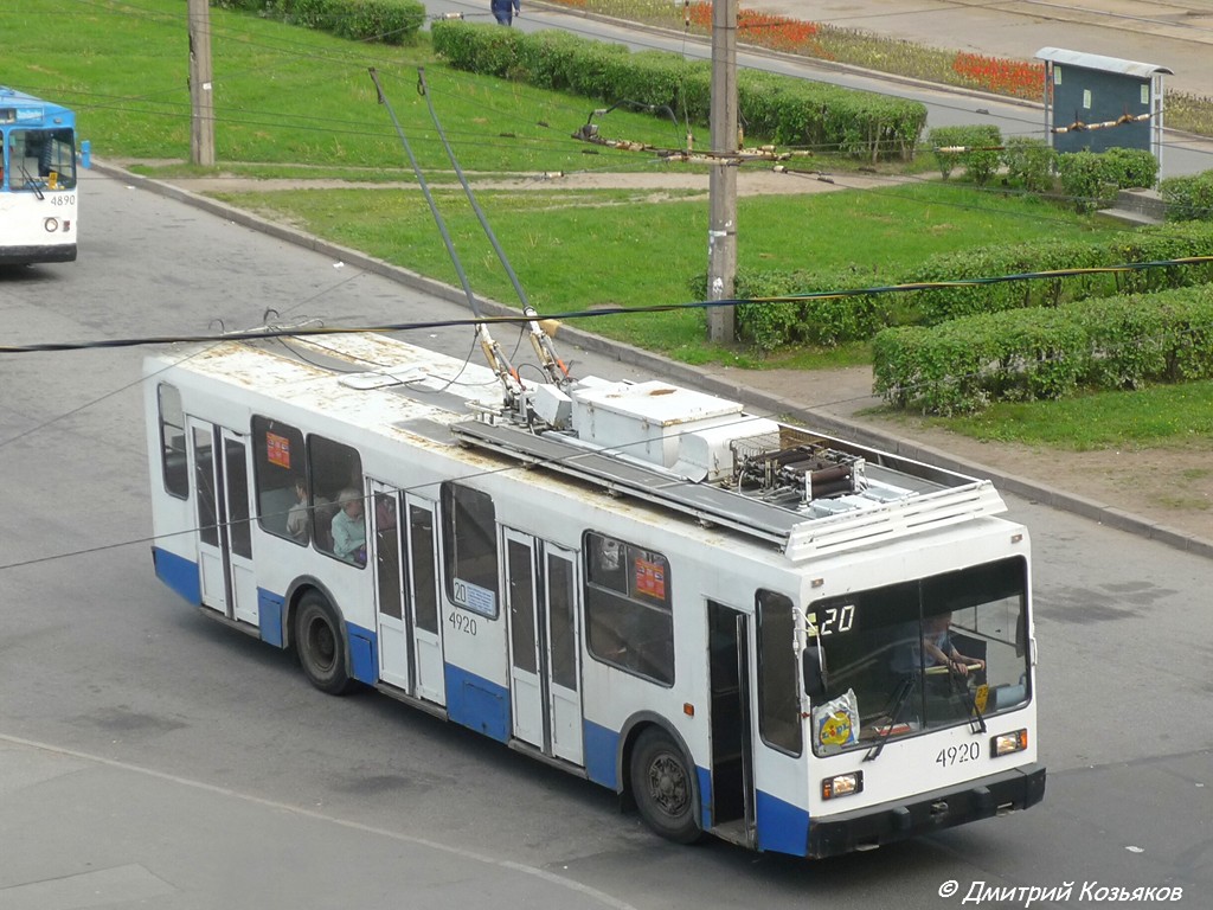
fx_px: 2873
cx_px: 606
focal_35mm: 82
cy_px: 455
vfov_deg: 18.0
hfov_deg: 23.8
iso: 100
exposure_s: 1/250
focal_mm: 13.6
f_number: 4.4
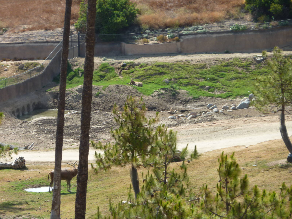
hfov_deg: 10.1
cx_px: 146
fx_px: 1653
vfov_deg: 7.6
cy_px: 110
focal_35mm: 196
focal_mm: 32.1
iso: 80
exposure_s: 1/250
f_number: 4.5
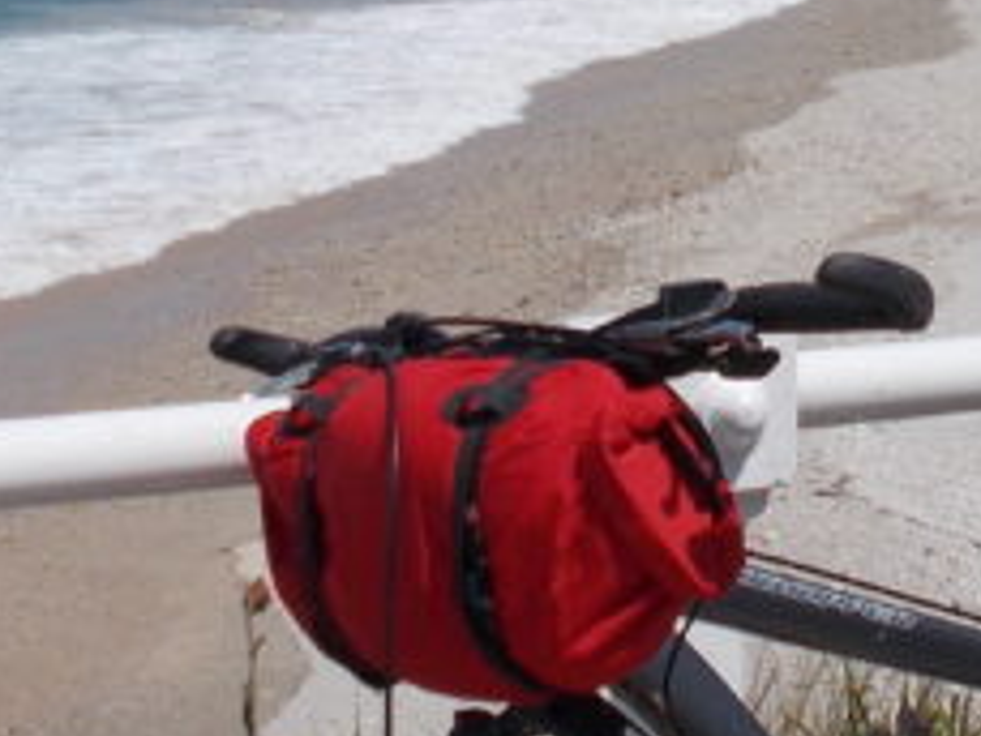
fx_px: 4310
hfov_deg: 12.9
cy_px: -68
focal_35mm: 152
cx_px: 797
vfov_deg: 9.7
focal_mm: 6
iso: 80
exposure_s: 1/320
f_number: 9.2
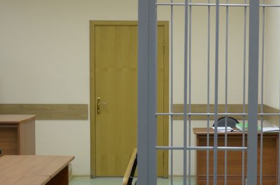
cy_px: 118
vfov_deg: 16.2
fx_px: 652
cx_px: 180
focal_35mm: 84
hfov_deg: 24.2
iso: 1250
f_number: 3.8
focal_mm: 24
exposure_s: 1/100
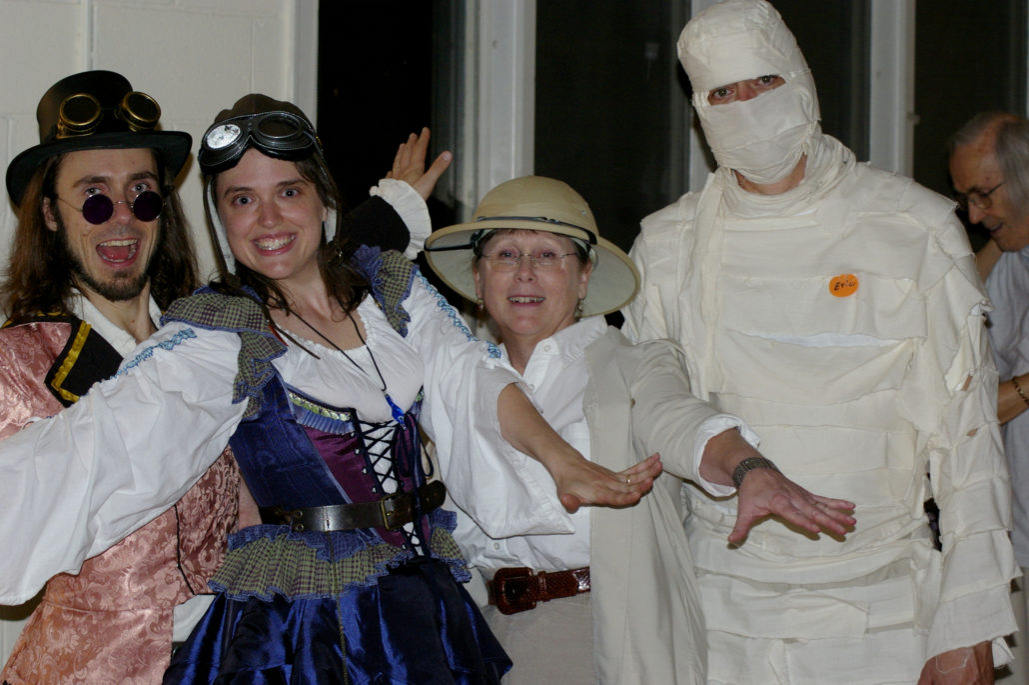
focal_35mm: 105
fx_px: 2999
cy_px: 342
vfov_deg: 13.0
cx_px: 514
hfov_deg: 19.5
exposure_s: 1/100
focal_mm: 70
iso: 800
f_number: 5.6
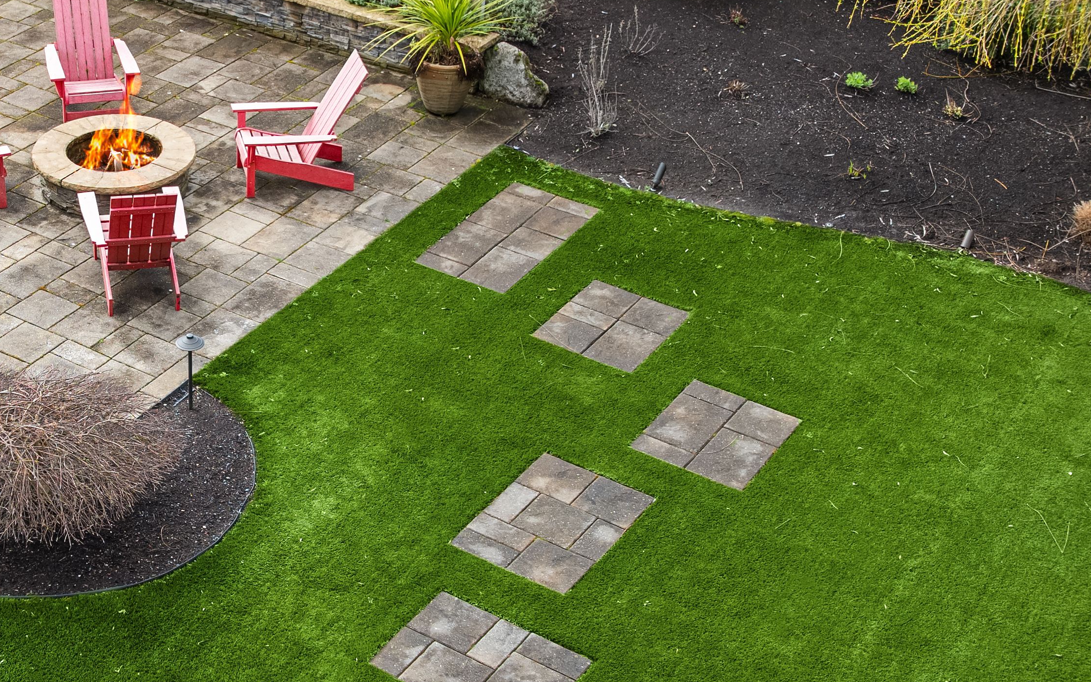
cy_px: 442
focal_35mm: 60
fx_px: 1784
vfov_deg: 21.6
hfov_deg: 33.2
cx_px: 242
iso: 100
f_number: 2.8
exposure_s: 1/240
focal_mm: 12.29
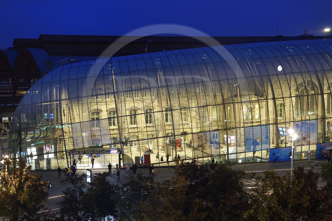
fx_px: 516
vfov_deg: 24.2
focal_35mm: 56
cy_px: 110
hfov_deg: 35.7
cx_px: 166
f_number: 5.6
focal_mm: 56
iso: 1600
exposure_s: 1/13
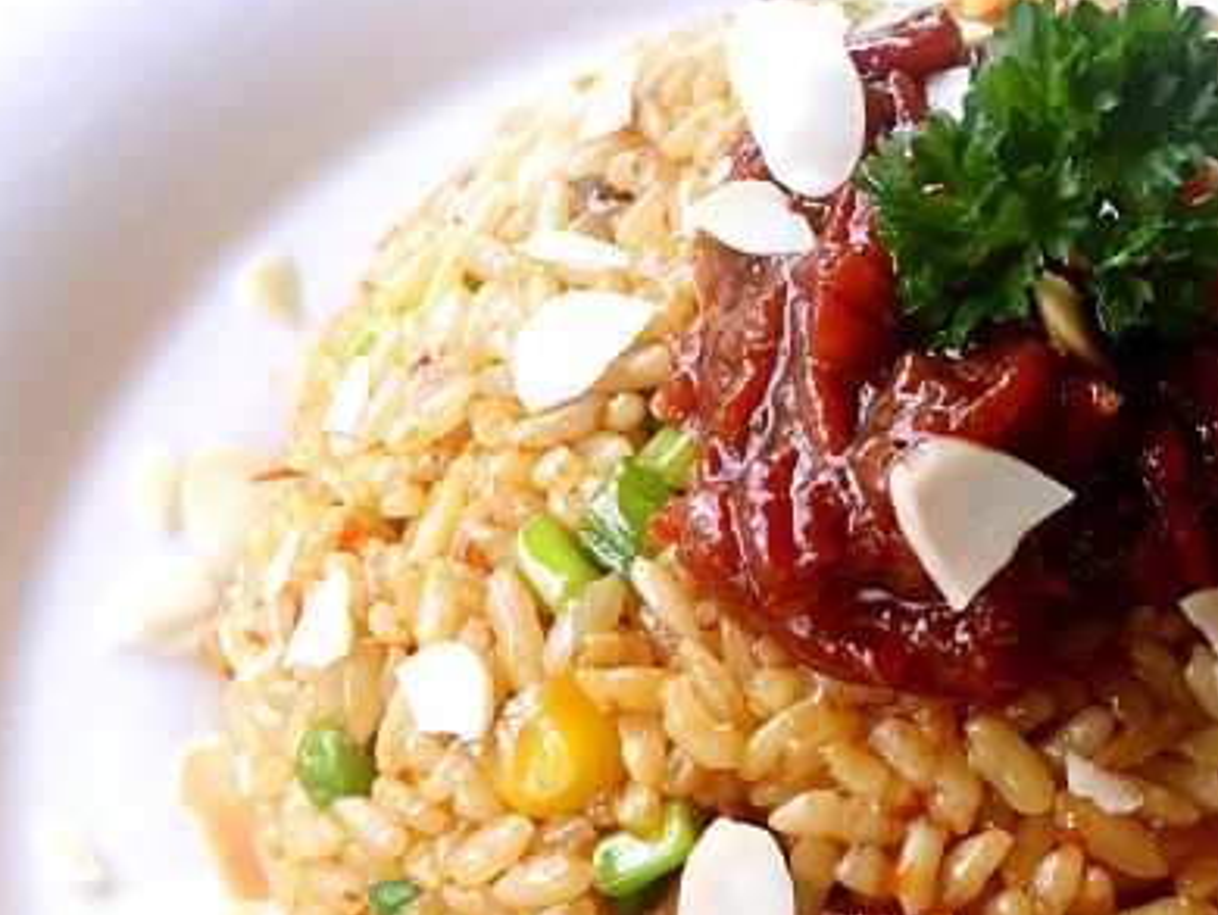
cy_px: 751
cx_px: 912
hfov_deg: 36.0
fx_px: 1831
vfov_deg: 27.4
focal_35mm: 52
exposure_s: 1/33
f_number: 2.2
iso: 50
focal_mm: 4.15
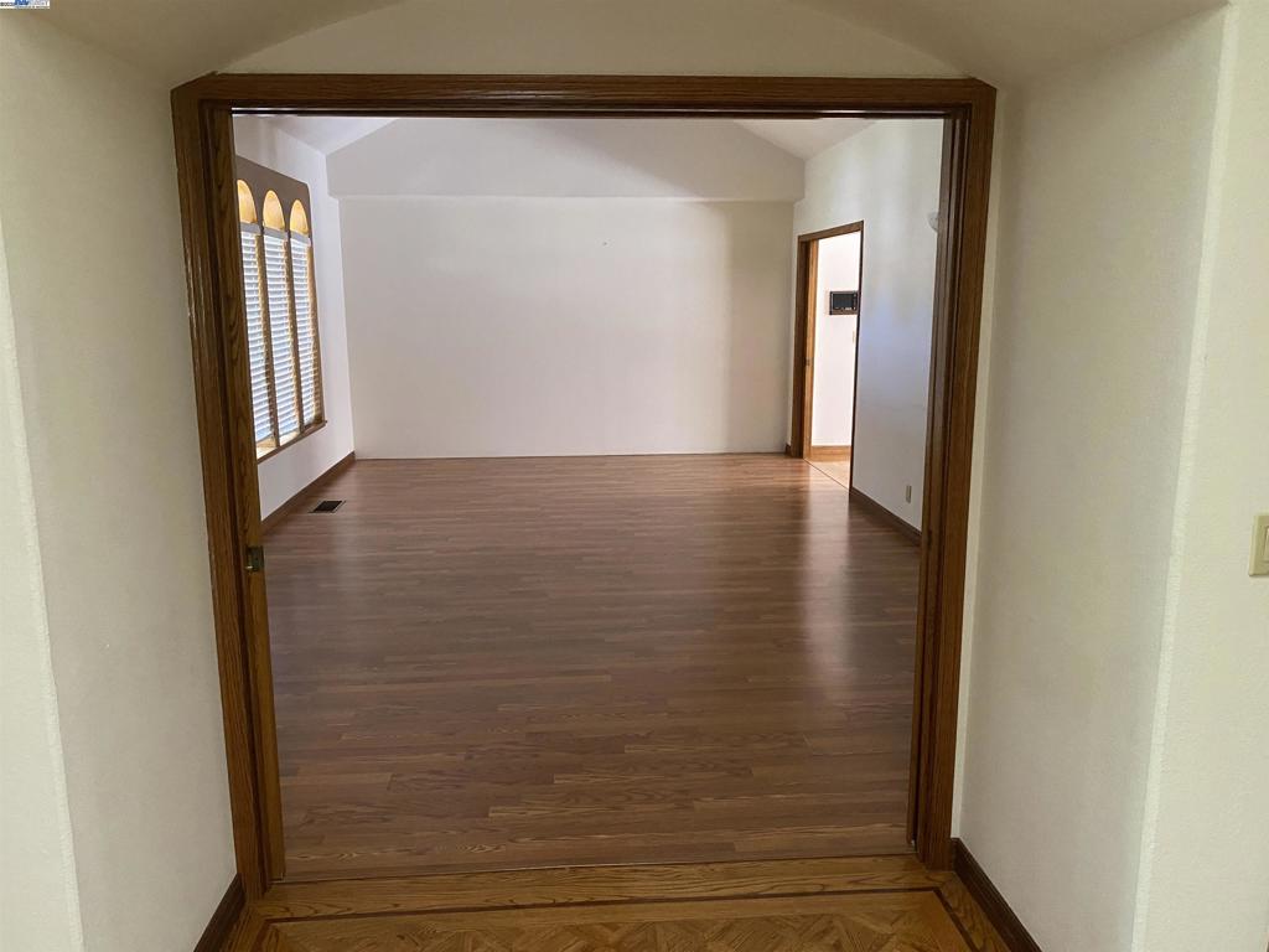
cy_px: 476
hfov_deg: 67.3
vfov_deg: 53.1
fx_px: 953
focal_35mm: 26
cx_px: 634
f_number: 1.8
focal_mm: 4.25
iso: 500
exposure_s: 1/54
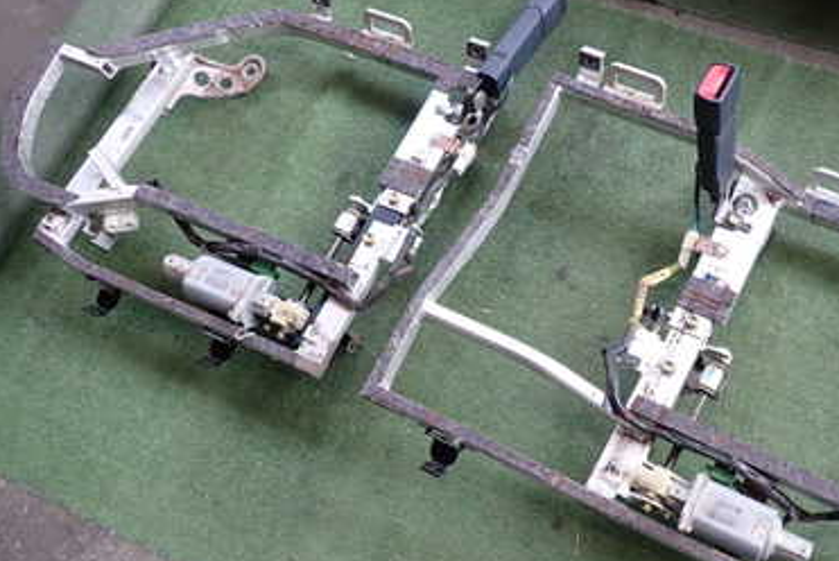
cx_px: 597
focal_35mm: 42
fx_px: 980
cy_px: 301
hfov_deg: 45.2
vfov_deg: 31.9
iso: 125
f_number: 2
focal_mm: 4.5
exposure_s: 1/125
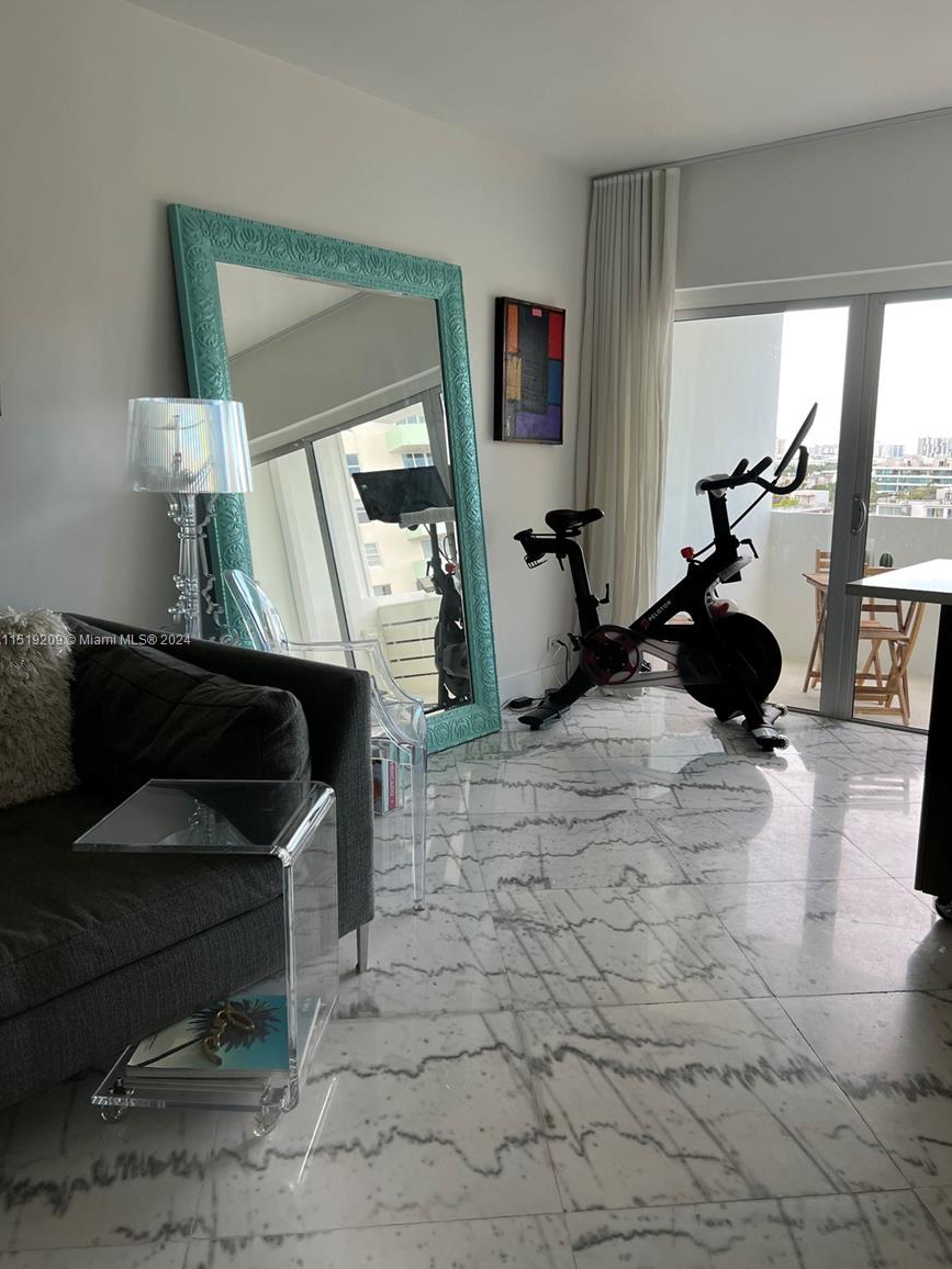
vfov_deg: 65.3
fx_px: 990
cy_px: 641
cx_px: 484
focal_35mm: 27
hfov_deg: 51.4
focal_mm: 5.7
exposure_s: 1/120
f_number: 1.5
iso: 50
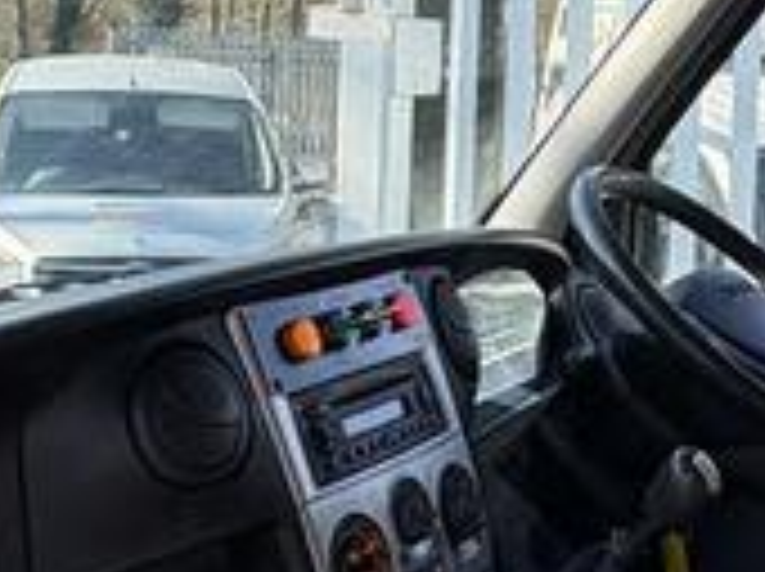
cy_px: 122
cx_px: 666
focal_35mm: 74
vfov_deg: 19.7
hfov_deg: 25.7
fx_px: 1633
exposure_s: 1/473
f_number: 2.2
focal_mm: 2.22
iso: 50
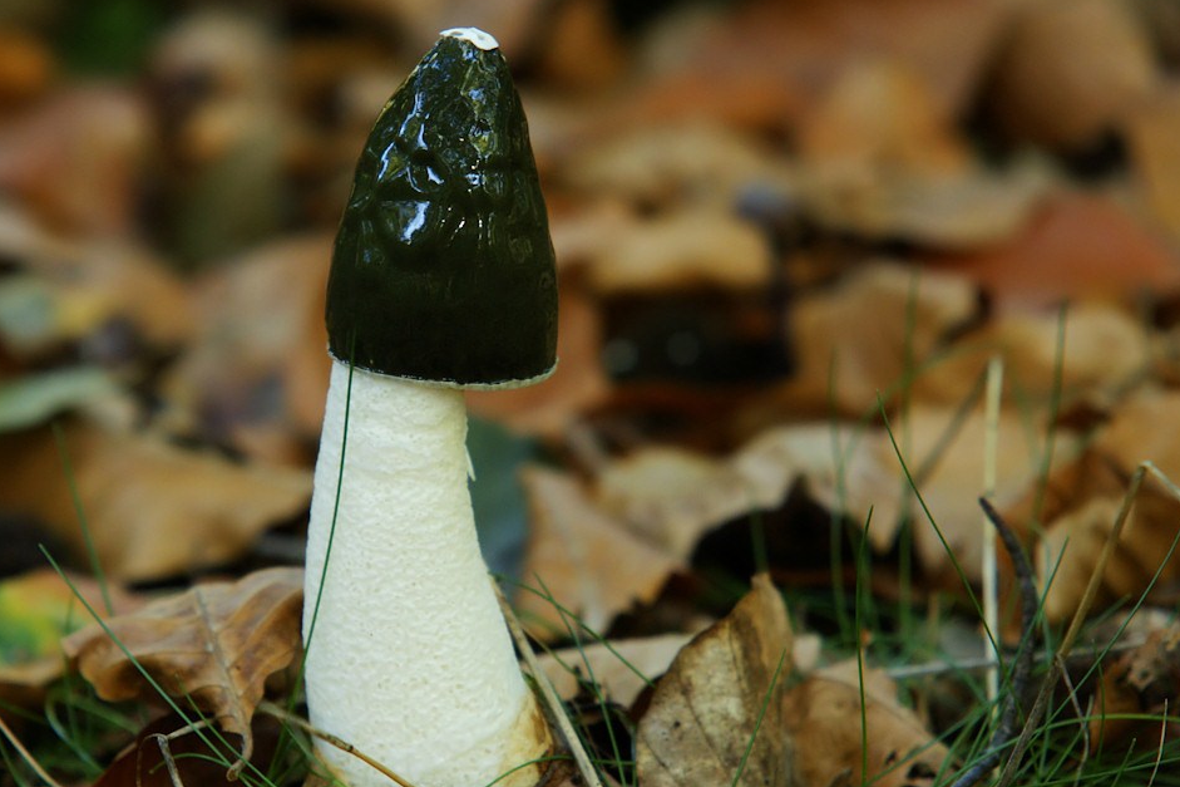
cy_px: 388
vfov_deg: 2.8
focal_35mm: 498
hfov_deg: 4.1
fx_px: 16319
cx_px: 456
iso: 400
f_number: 5.6
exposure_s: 1/30
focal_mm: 250
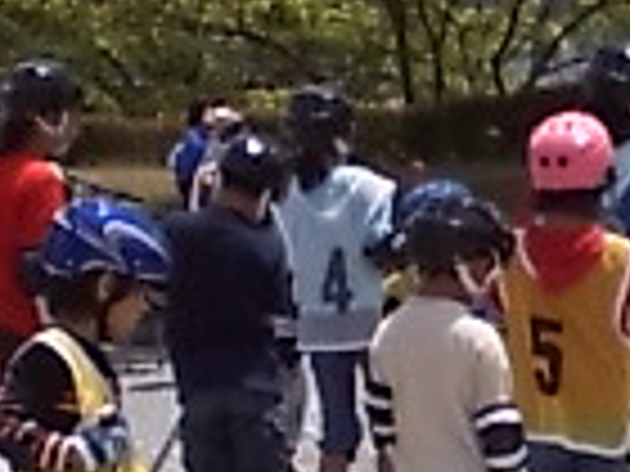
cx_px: 630
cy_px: 405
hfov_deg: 14.6
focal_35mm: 133
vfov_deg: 11.1
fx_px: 2421
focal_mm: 3.73
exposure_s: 1/1316
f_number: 3.5
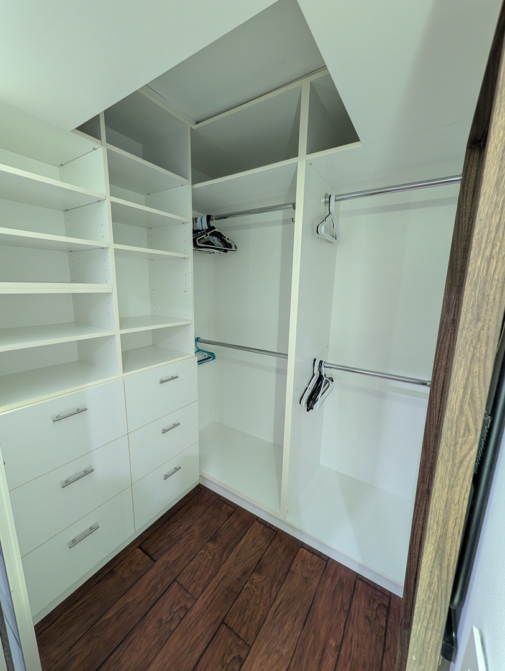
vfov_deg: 110.5
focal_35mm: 12
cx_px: 252
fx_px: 233
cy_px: 336
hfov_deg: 94.6
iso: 199
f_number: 1.7
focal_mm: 2.02
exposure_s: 1/30
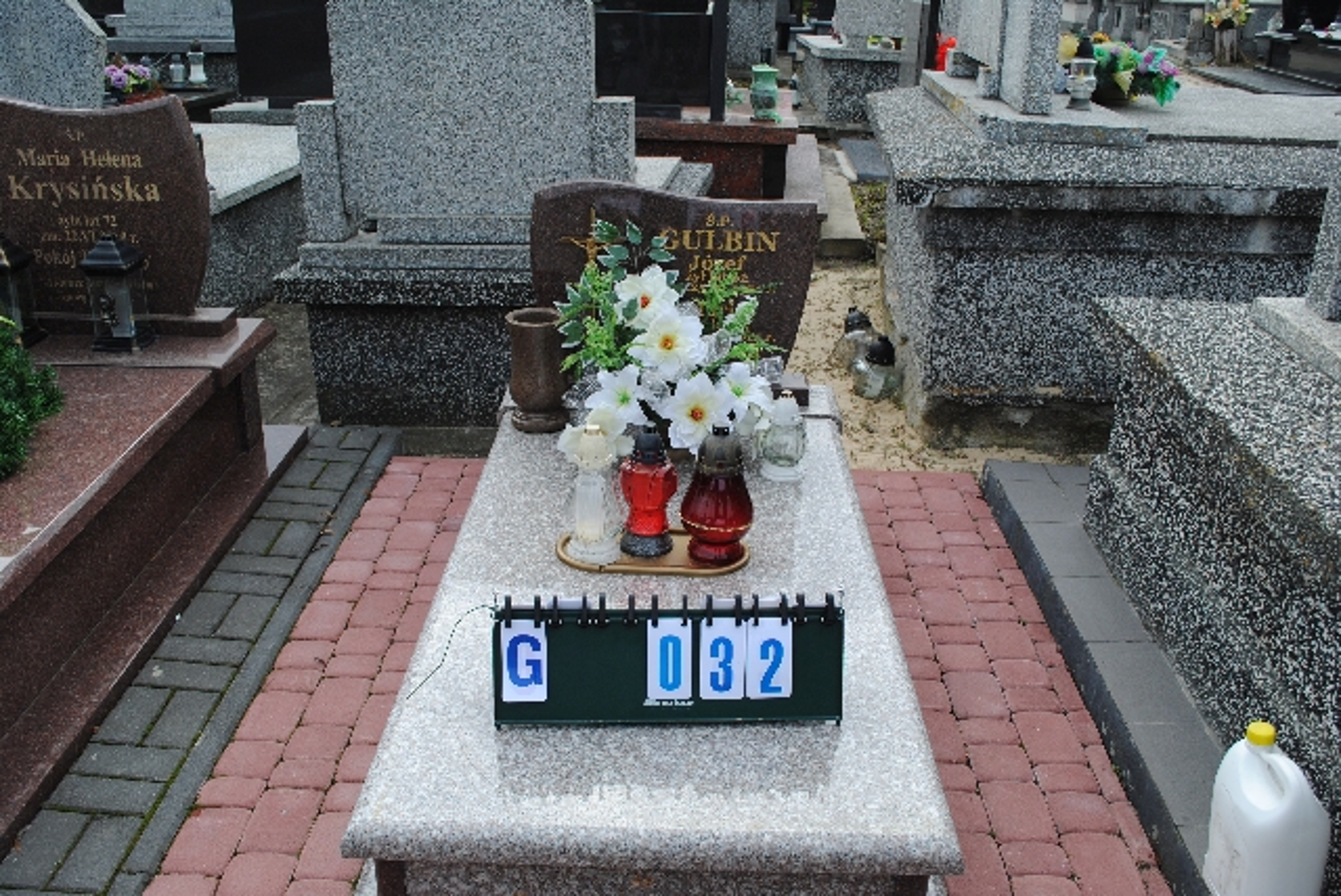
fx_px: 1230
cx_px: 670
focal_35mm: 33
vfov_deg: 40.0
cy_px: 448
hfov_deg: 57.2
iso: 100
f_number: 7.1
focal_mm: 22
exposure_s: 1/200
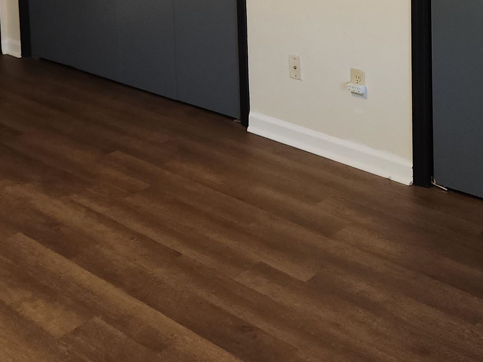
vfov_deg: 22.4
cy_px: -98
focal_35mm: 59
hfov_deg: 32.6
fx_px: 823
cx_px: 183
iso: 100
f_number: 1.8
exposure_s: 1/24
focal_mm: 5.4
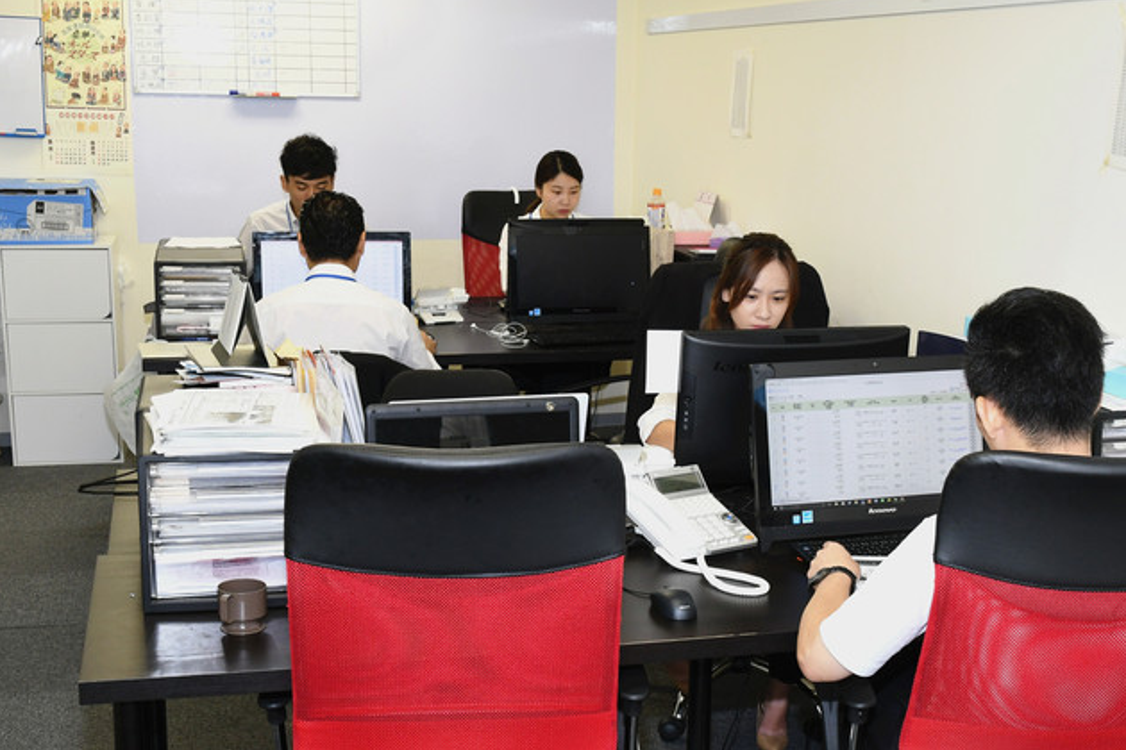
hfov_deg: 41.4
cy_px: 454
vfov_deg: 28.2
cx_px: 611
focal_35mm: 48
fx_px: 1490
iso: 1250
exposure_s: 1/60
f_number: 9
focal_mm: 25
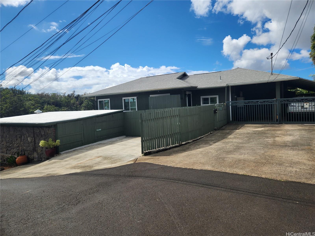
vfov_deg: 58.9
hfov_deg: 73.9
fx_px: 209
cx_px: 158
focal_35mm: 23
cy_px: 118
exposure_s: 1/2145
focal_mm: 5.4
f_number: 1.8
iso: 20
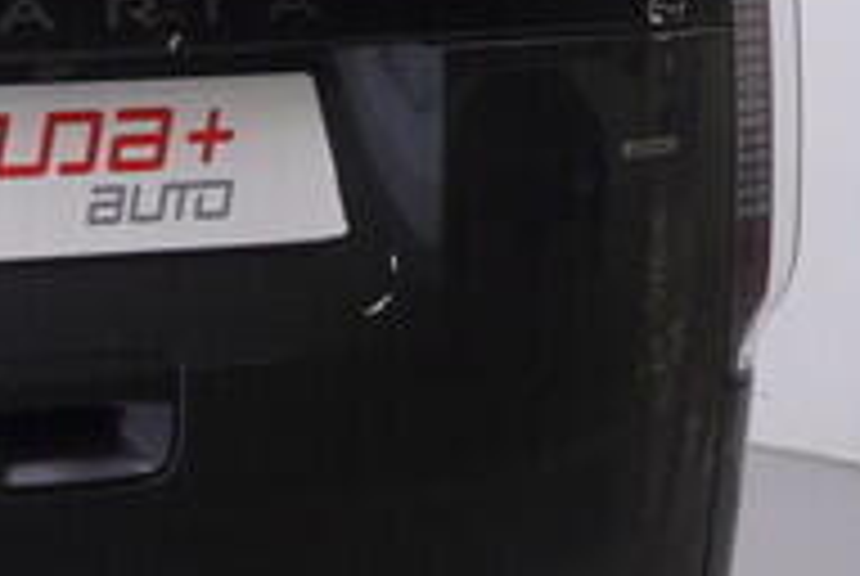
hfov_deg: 13.9
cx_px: -955
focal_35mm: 121
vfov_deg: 11.4
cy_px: 248
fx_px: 2887
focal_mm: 15
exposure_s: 1/80
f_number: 5
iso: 200
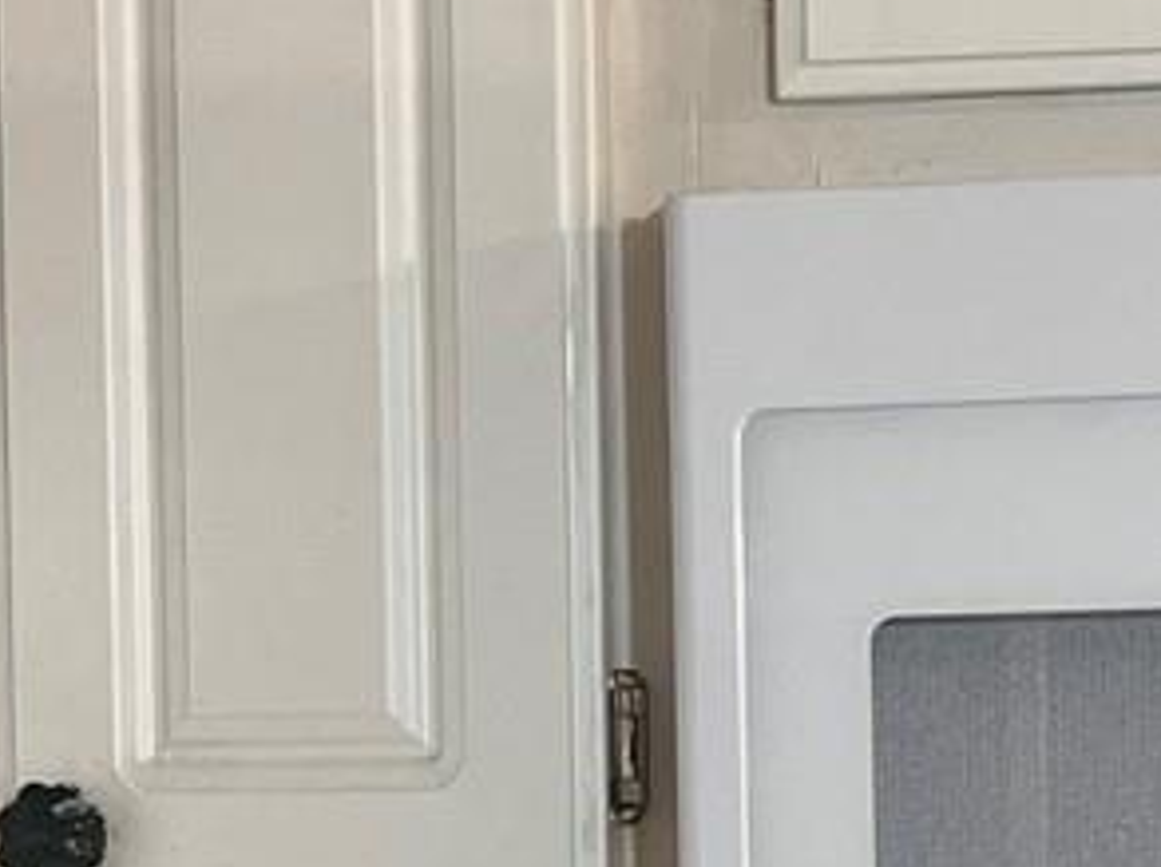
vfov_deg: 8.1
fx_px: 6097
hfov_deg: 10.9
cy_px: 1073
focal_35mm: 182
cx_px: 678
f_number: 1.5
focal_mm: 5.7
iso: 125
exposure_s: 1/120
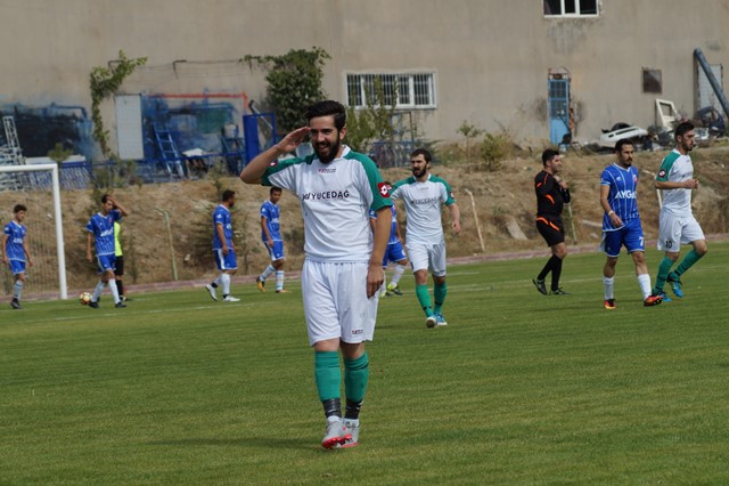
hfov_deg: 10.2
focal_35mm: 202
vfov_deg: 6.8
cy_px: 243
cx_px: 364
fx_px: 4098
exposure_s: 1/400
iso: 100
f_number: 6.3
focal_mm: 135
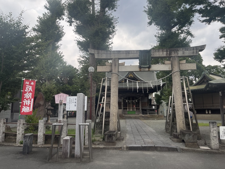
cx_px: 112
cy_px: 84
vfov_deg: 53.1
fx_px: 169
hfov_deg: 67.3
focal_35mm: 26
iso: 50
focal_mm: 5.1
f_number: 1.6
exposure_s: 1/742
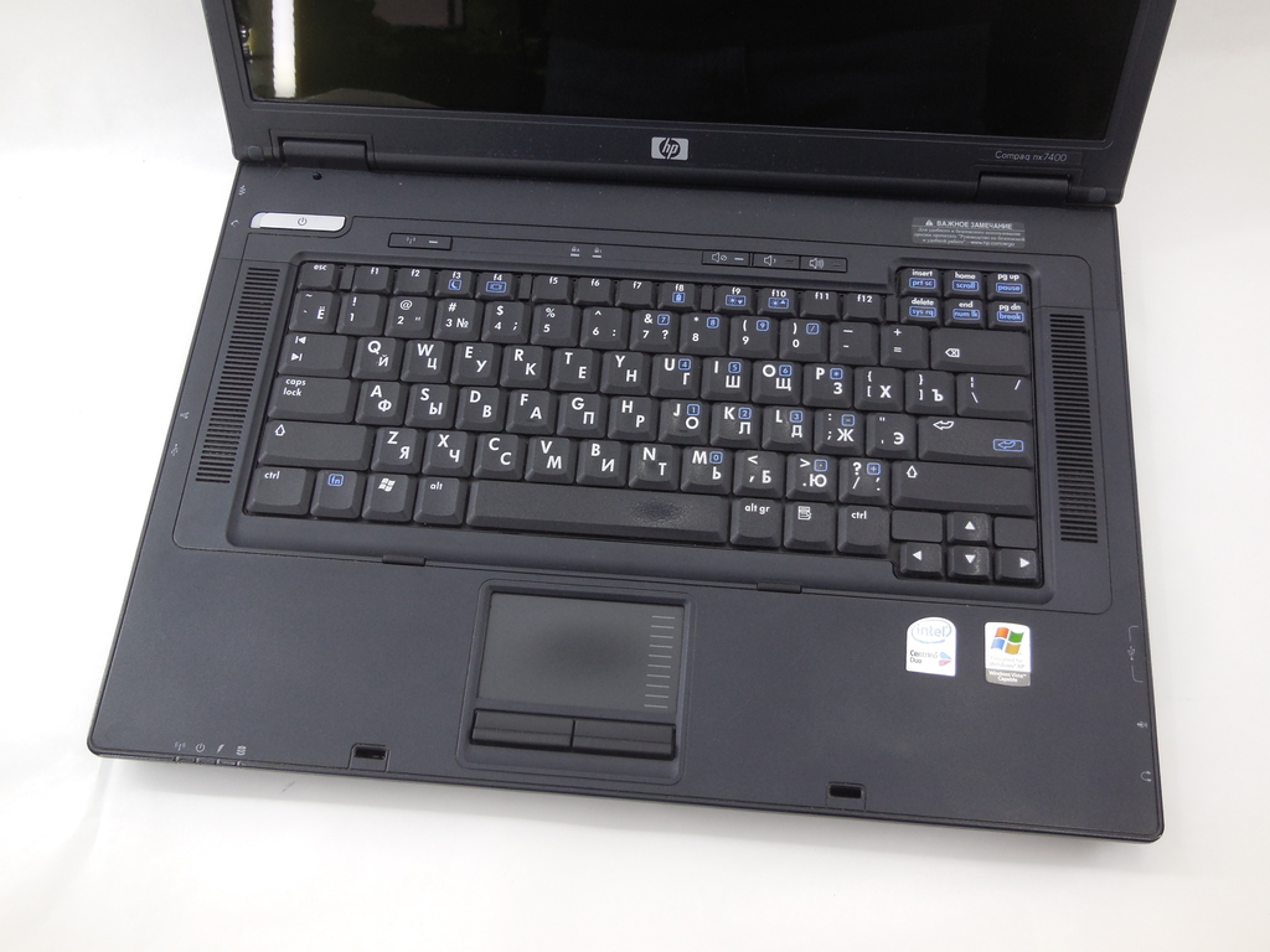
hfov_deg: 54.0
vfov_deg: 41.8
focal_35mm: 34
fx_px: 1247
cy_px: 476
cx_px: 635
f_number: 3.4
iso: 160
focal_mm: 6.1
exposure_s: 1/30
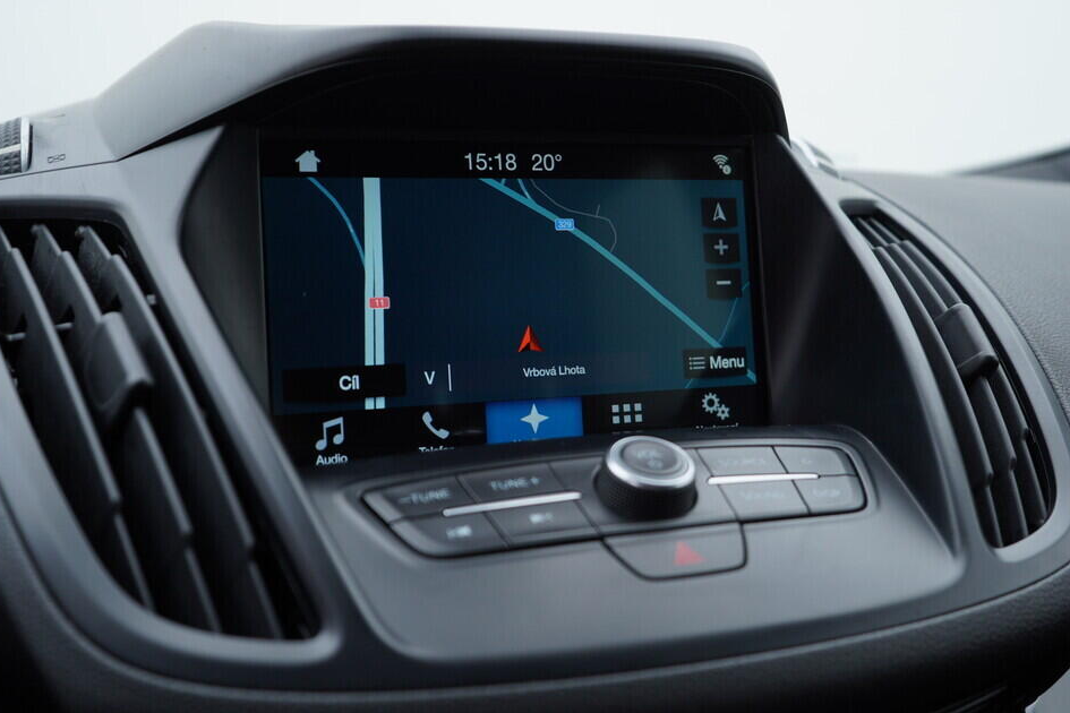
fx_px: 1159
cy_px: 331
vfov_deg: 34.2
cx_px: 546
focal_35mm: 39
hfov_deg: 49.6
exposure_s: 1/60
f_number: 3.2
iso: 125
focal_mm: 24
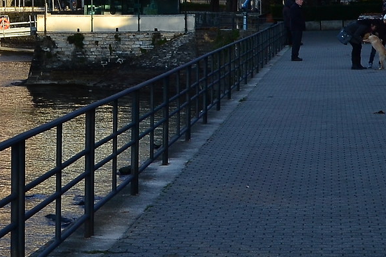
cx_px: -13
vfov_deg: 9.6
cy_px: -37
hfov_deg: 14.2
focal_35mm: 142
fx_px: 1523
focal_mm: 23
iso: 100
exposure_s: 1/160
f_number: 8
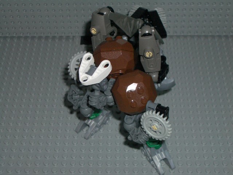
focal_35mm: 74
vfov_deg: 19.9
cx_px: 116
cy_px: 88
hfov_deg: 26.3
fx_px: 498
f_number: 3.9
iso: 100
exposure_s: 1/60
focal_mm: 12.2
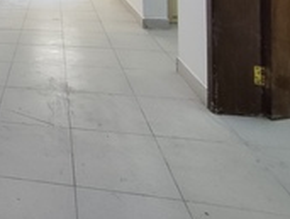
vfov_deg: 29.1
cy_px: -67
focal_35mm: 40
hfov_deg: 38.9
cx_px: -25
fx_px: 336
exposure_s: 1/100
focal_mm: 1.65
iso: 250
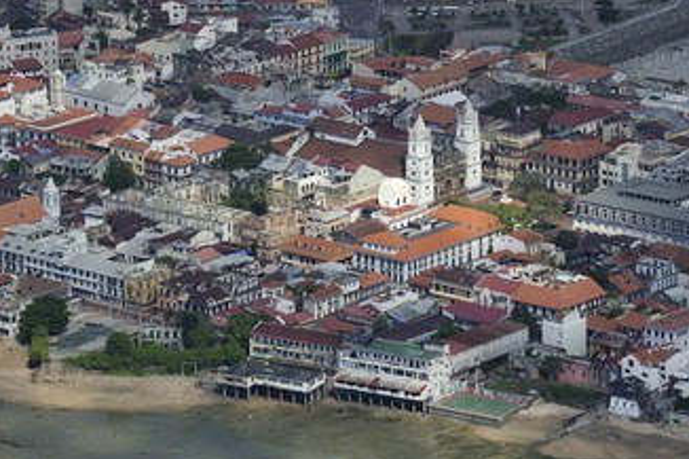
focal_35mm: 258
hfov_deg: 8.0
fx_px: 4935
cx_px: 290
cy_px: 192
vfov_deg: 5.3
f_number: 7.1
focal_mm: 200
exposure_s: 1/1000
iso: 200
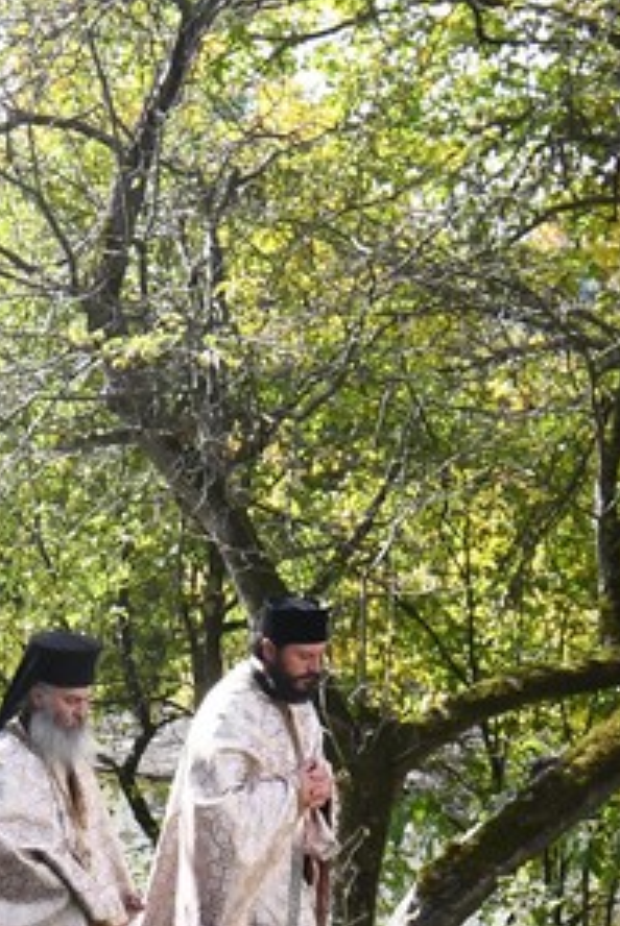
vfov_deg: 23.6
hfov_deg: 15.7
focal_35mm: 85
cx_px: -47
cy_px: 729
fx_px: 2191
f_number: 5
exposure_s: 1/800
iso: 800
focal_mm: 14
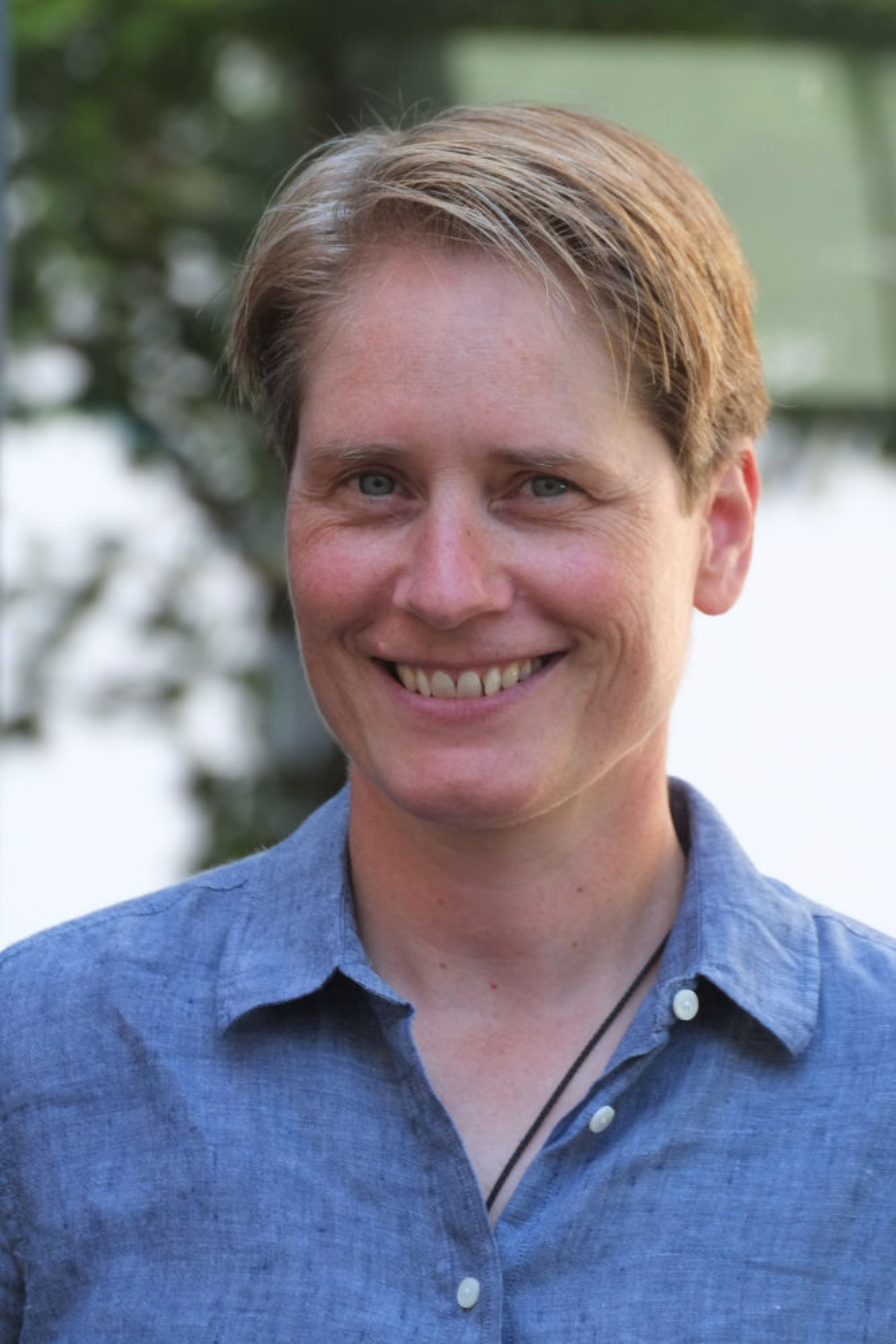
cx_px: 448
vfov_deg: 10.1
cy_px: 672
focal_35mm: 204
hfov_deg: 6.7
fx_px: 7613
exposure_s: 1/400
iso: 800
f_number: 6
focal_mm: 135.7
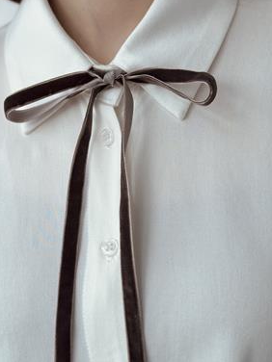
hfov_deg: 21.6
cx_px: 112
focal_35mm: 68
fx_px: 712
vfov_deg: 28.5
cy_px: 221
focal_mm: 6.86
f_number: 1.78
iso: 80
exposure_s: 1/1185
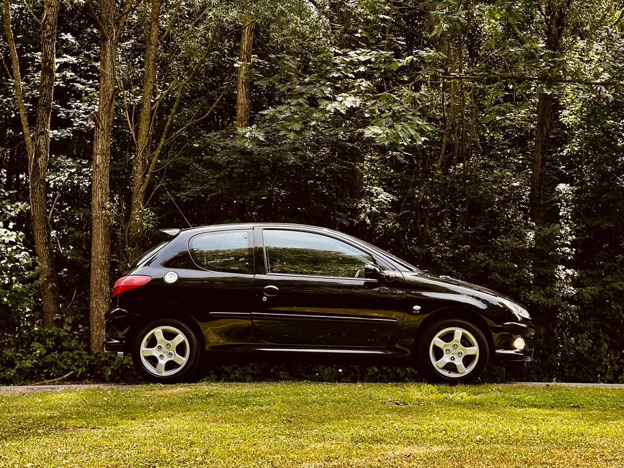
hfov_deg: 39.7
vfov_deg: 30.3
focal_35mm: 48
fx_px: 865
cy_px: 234
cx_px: 312
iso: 80
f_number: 1.78
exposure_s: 1/634
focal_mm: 6.86
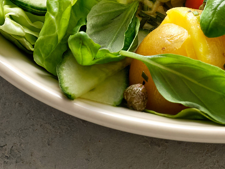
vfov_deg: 3.0
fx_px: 3178
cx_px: 296
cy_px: -174
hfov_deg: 4.0
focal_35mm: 489
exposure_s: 1/125
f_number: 9
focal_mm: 120
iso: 400
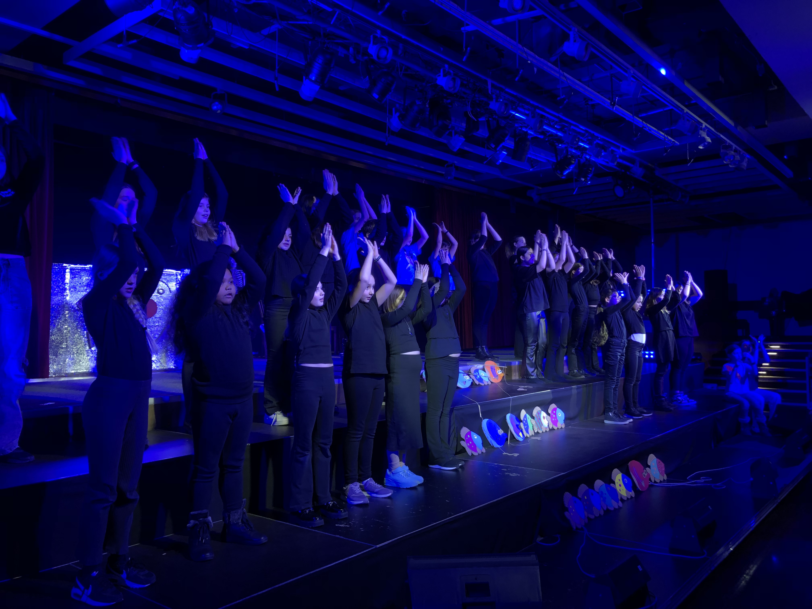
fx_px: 657
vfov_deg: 49.7
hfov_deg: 63.4
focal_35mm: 28
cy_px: 304
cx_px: 406
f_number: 1.8
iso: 400
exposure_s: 1/44
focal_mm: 3.99
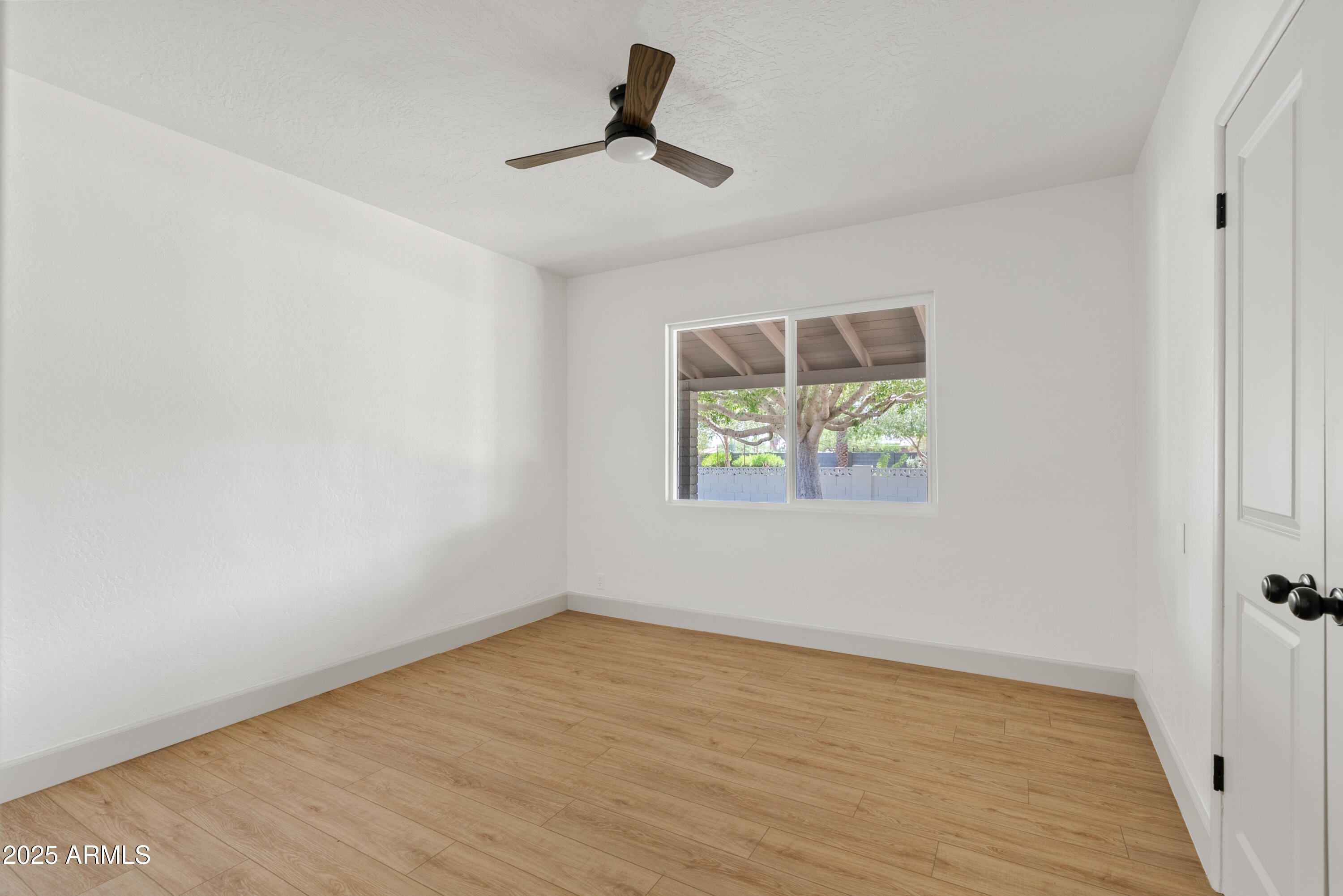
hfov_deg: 96.7
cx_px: 672
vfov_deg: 73.8
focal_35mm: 16
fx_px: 597
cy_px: 448
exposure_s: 2.5
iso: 100
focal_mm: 16
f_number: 8
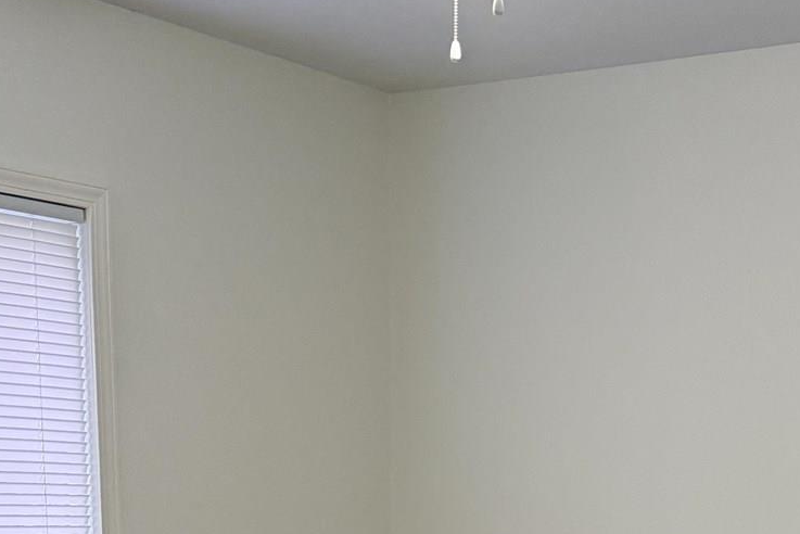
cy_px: 823
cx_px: 528
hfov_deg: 25.9
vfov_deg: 15.9
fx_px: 1734
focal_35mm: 78
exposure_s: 1/120
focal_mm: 6.76
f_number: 1.78
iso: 400
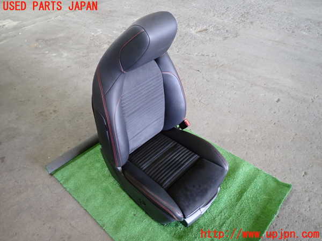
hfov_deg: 69.4
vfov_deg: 54.9
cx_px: 161
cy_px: 120
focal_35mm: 25
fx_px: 233
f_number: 2
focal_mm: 4.5
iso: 320
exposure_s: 1/30
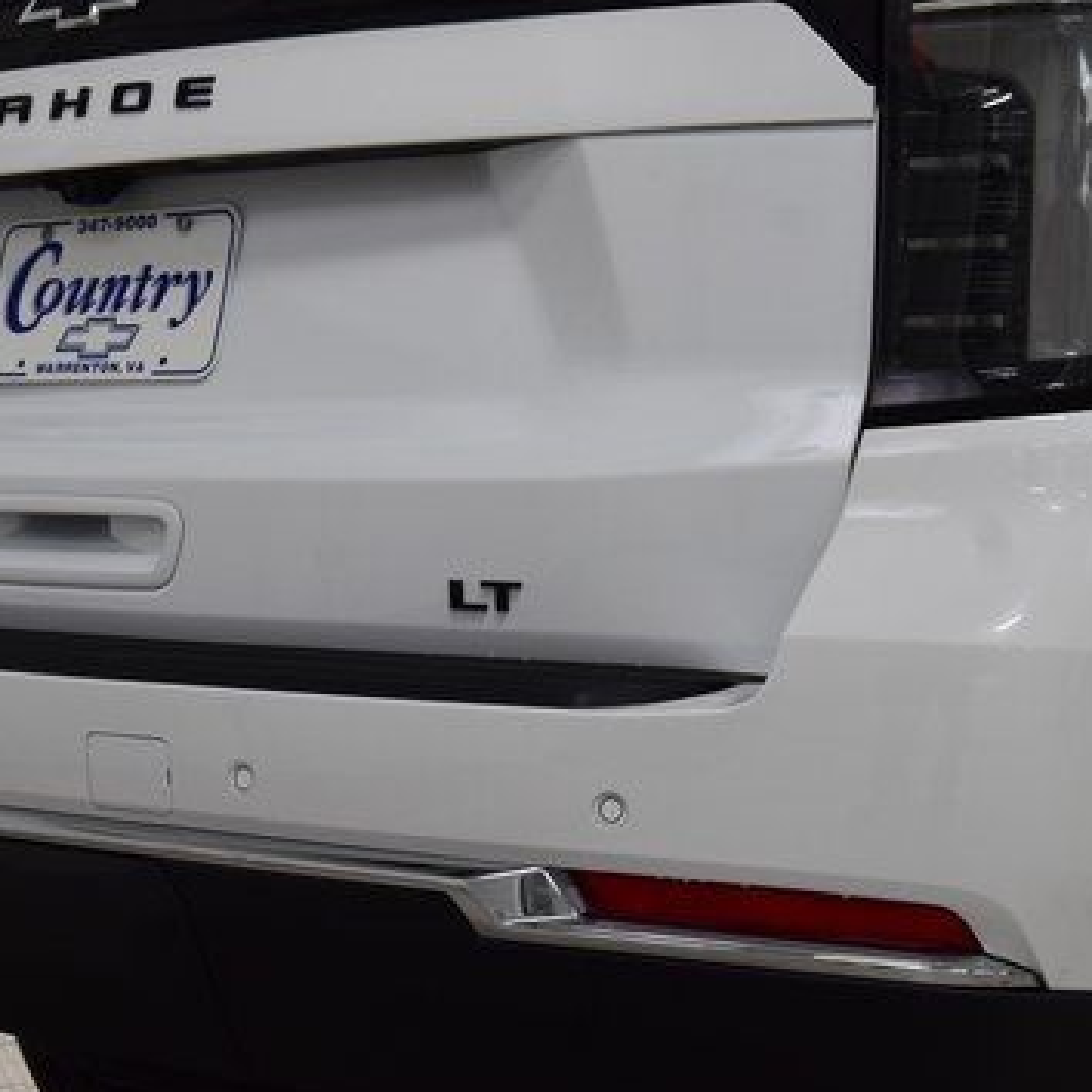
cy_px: 600
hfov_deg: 20.8
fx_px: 2962
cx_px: 370
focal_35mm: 83
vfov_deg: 20.9
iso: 1400
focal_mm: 36
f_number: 8
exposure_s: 1/60
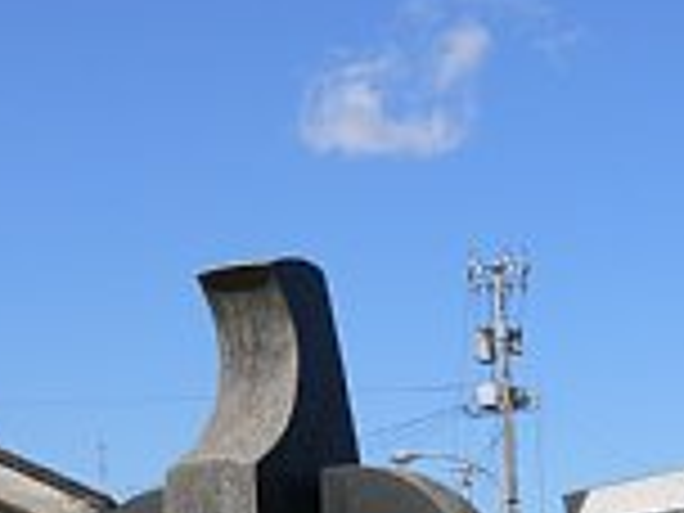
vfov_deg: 15.5
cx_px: 324
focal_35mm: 92
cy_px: 621
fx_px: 1818
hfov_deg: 21.3
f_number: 5.6
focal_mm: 7.4
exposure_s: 1/400
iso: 80
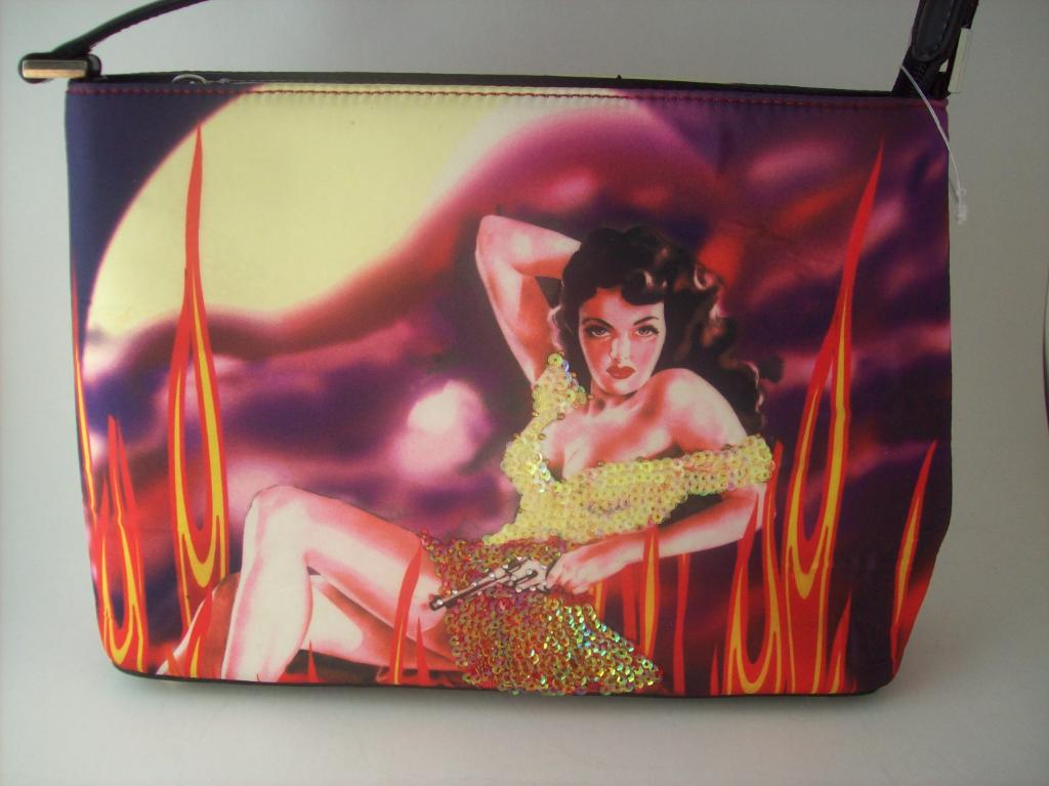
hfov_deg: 51.4
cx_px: 524
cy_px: 393
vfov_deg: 39.6
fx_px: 1090
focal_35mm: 36
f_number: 2.7
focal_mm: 6
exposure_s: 1/103
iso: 80
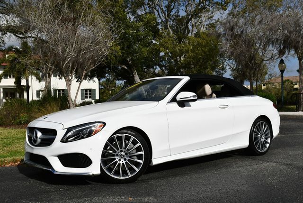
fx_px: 371
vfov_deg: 30.6
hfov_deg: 44.5
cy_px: 102
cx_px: 152
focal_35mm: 44
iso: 100
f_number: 11
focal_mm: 22
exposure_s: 1/500
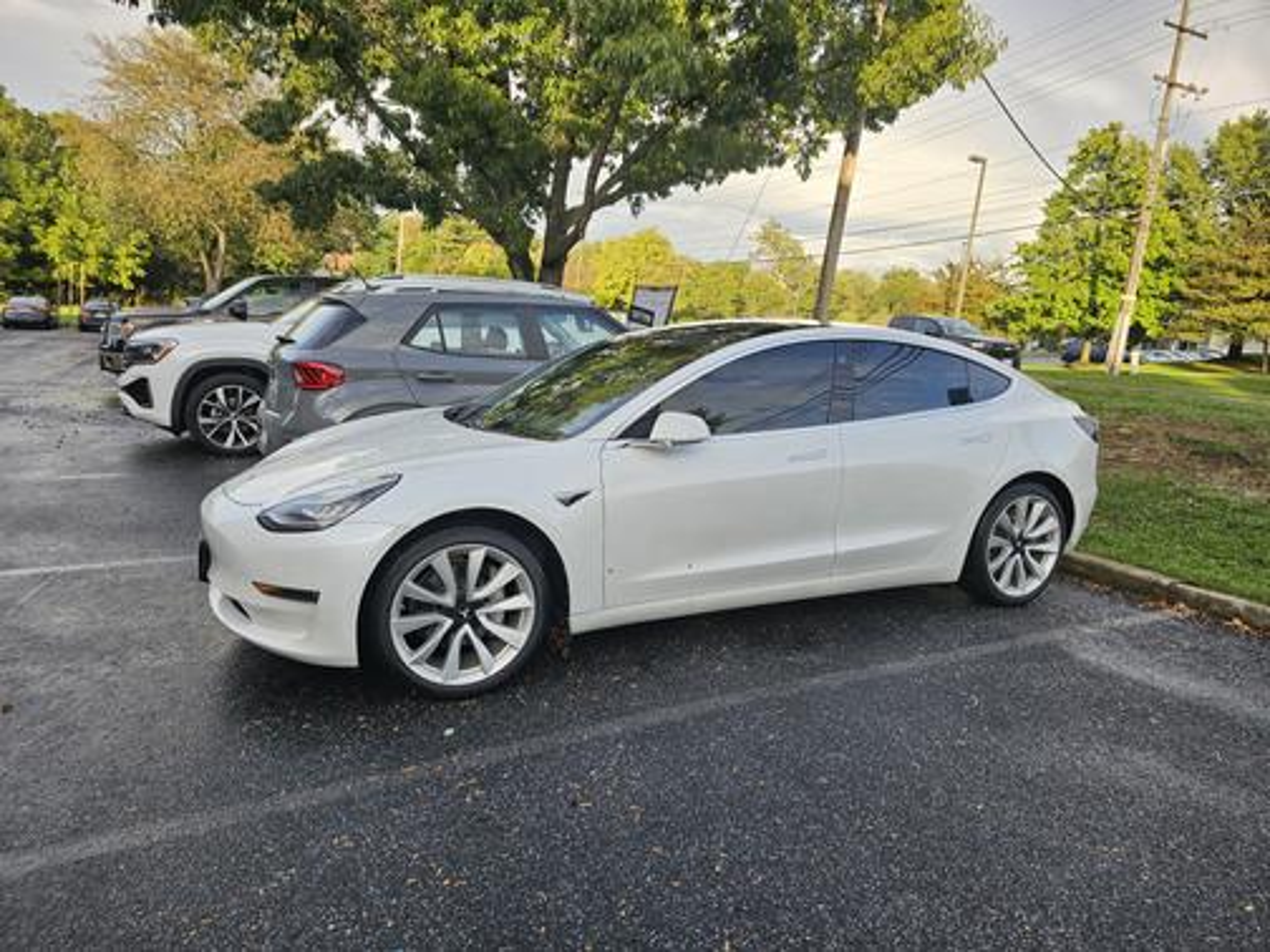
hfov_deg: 73.9
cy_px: 476
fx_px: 844
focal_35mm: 23
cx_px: 635
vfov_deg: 58.9
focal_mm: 6.3
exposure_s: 1/180
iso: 12
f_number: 1.7
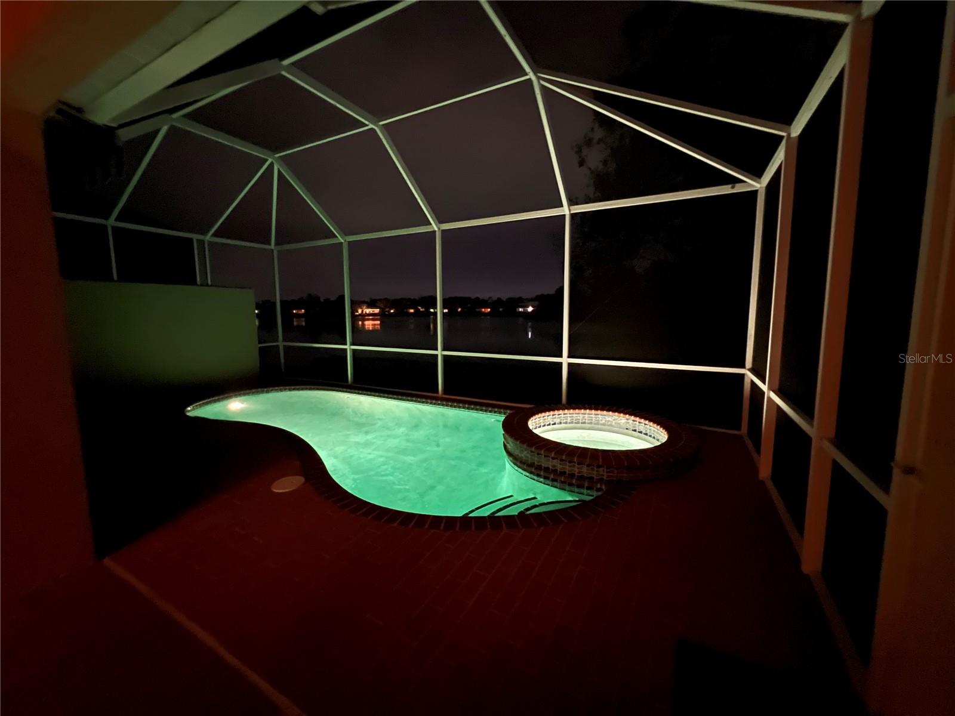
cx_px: 478
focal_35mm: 13
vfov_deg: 89.9
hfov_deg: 106.2
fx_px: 359
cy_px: 358
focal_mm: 1.57
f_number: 1.8
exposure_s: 1/8
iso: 3200
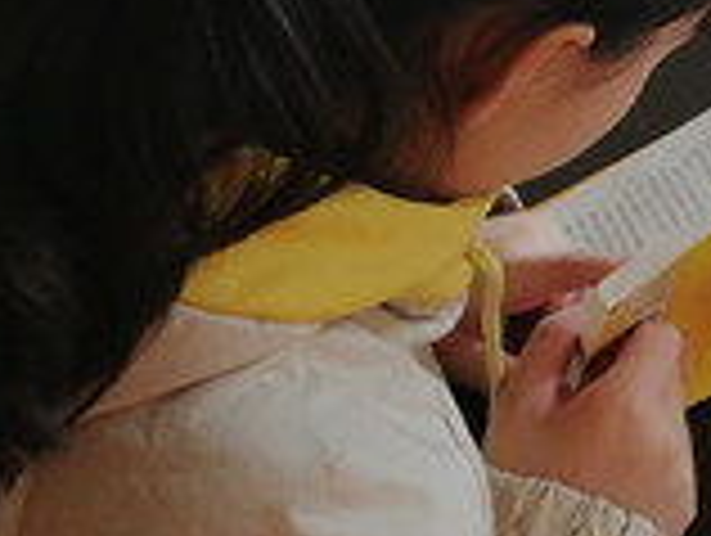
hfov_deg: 17.1
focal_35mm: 105
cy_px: -396
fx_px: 2160
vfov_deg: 12.9
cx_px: 1035
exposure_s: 1/100
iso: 100
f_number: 2.2
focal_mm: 3.81
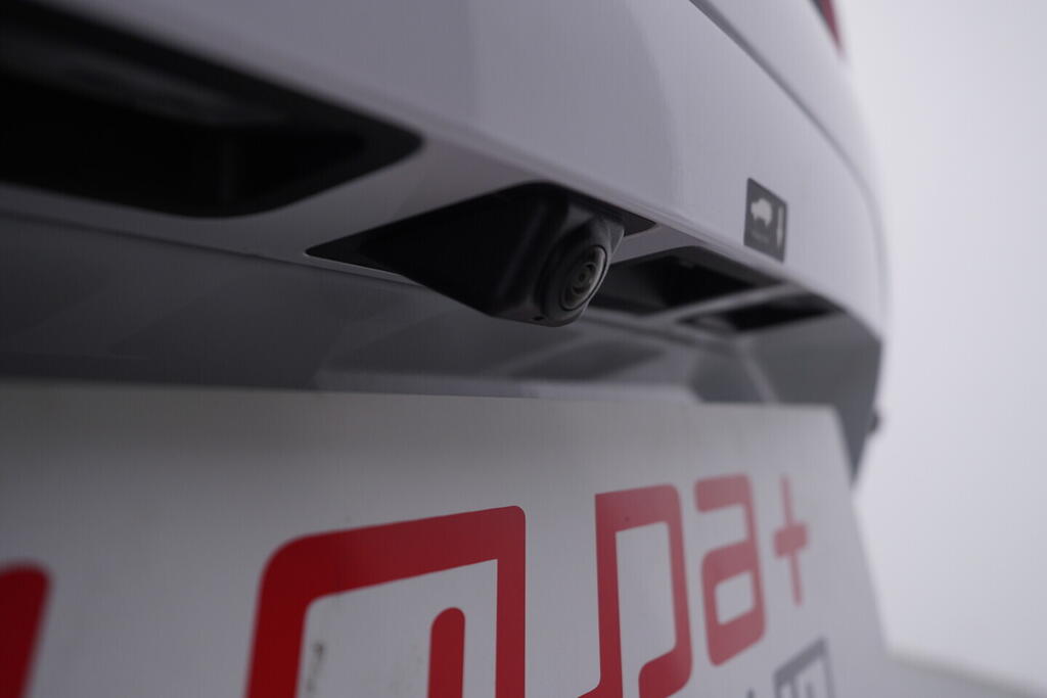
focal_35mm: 36
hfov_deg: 53.1
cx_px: 524
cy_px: 349
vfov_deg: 36.9
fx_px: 1047
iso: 125
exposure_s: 1/80
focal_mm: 24
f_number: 4
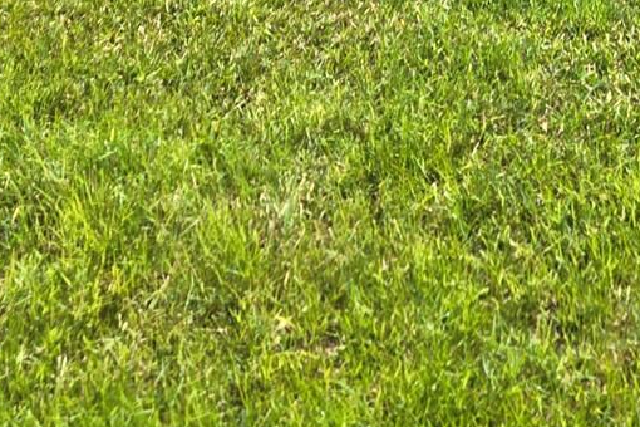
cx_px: 566
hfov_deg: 26.2
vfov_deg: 16.3
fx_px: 1333
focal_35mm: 75
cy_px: -252
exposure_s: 1/1167
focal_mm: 5.4
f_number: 1.8
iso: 25
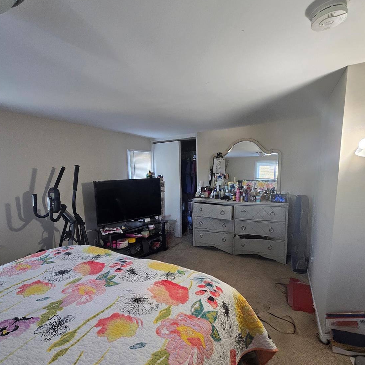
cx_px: 176
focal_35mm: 16
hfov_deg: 87.4
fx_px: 191
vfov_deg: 87.1
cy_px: 203
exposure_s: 1/60
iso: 320
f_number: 2.2
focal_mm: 2.2
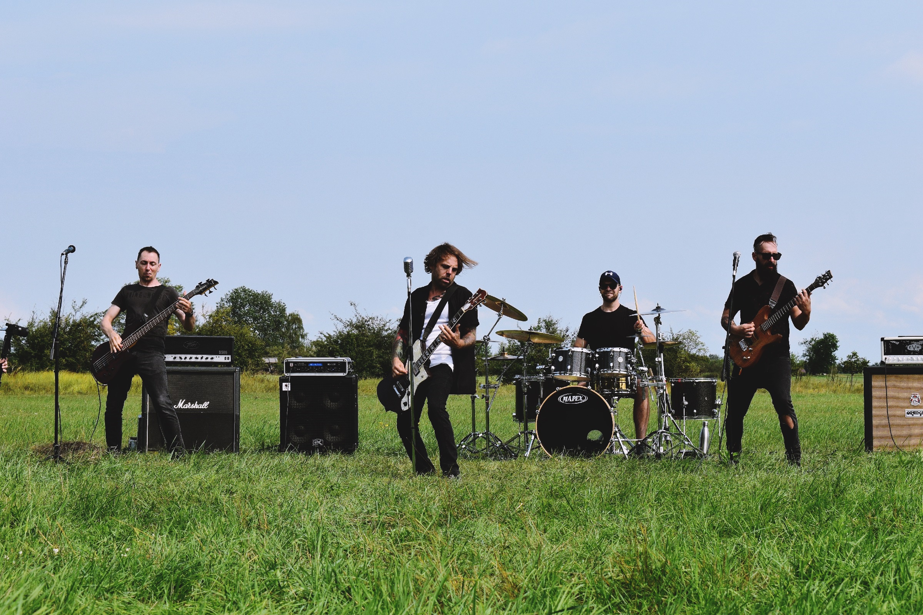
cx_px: 462
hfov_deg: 26.0
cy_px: 308
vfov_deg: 17.5
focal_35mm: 78
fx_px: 2000
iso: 360
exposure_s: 1/500
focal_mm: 52
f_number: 11
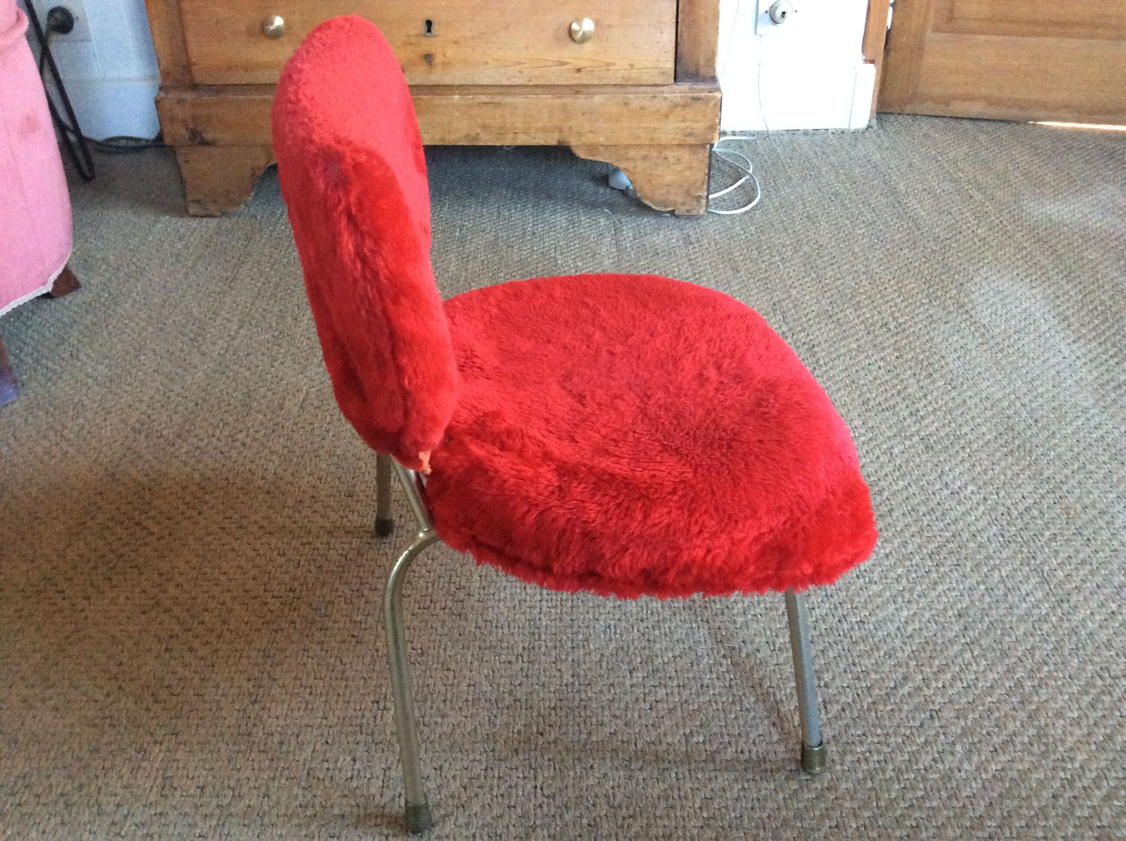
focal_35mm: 32
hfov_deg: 56.9
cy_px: 420
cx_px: 563
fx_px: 1039
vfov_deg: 44.1
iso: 320
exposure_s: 1/17
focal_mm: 3.3
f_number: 2.4
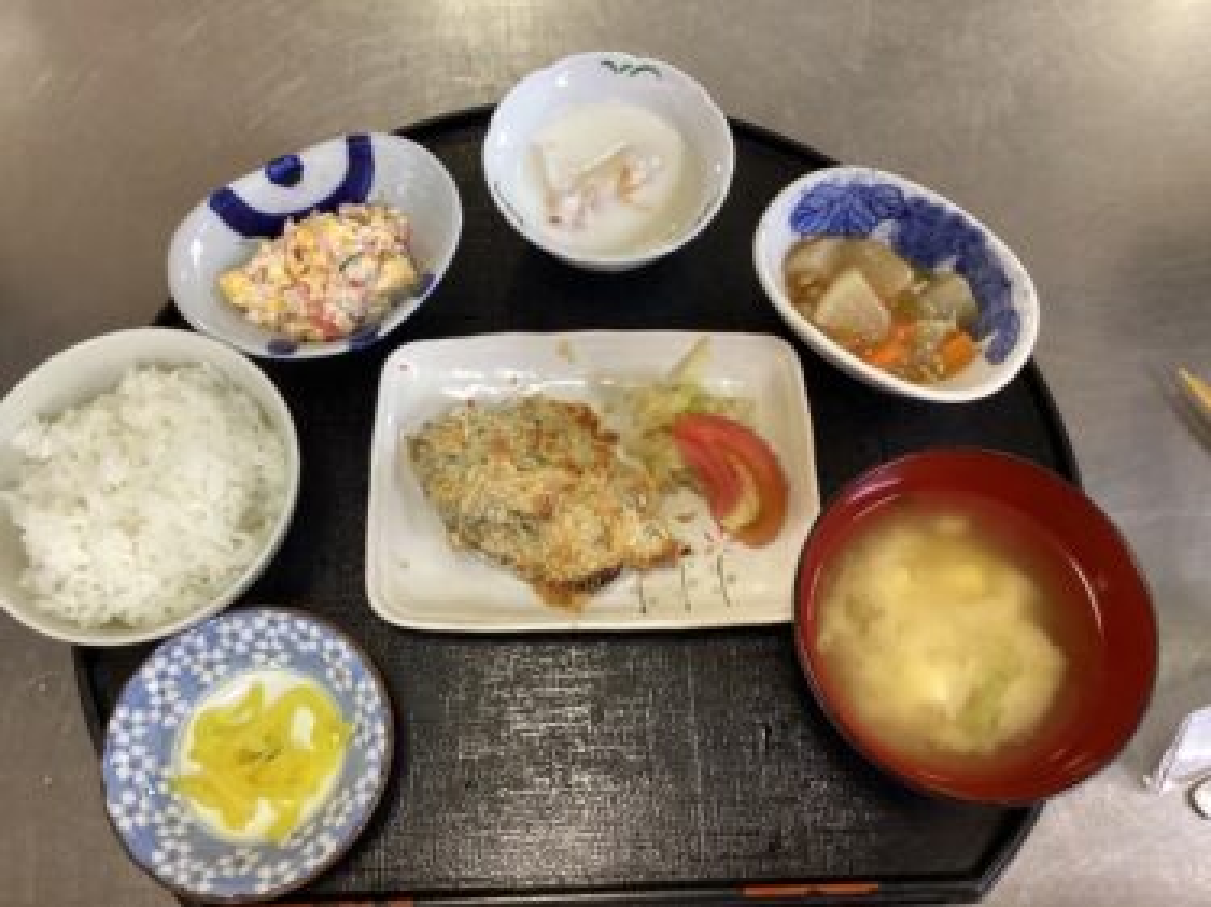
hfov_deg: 58.4
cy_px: 454
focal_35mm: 31
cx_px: 606
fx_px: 1084
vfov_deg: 45.4
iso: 250
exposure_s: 1/50
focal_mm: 3.3
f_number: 2.4
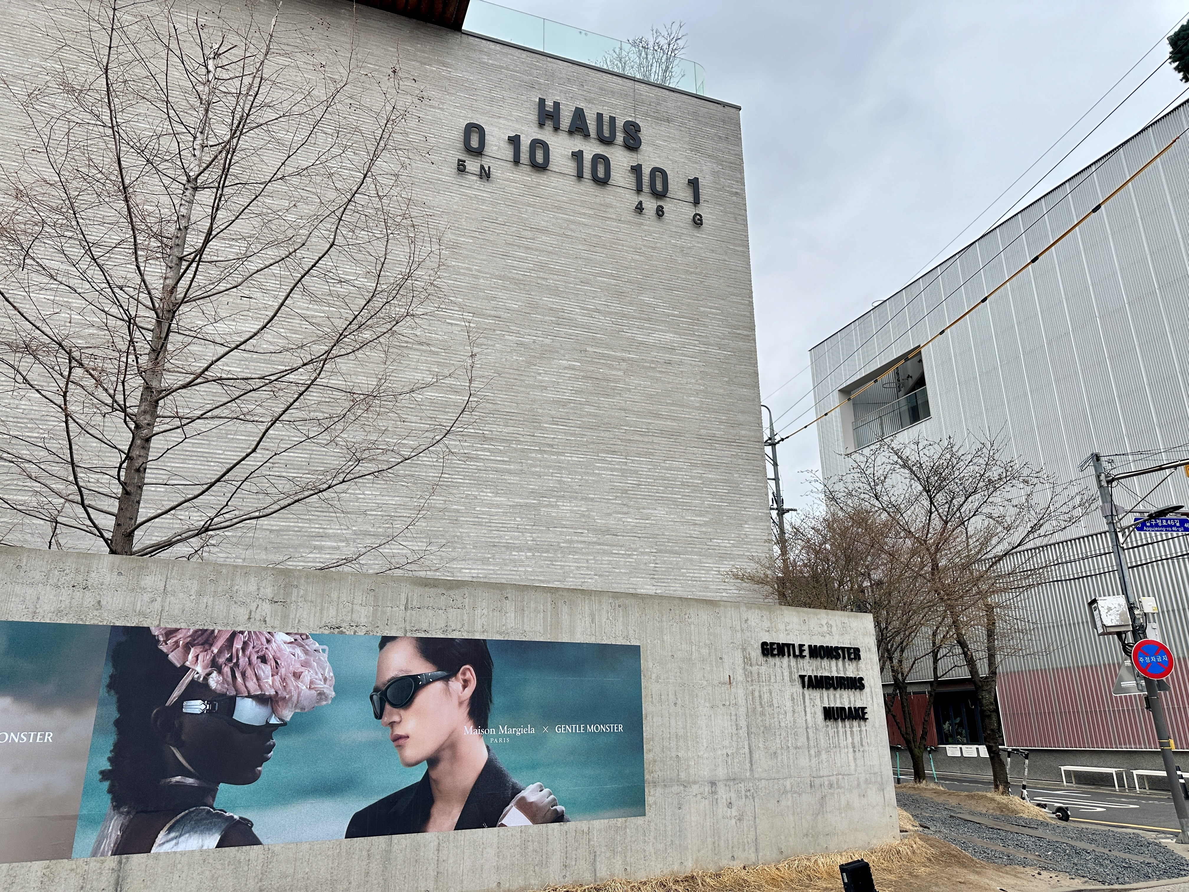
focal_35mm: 24
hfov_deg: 71.6
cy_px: 446
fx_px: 824
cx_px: 594
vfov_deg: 56.8
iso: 80
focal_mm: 6.86
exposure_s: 1/927
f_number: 1.78
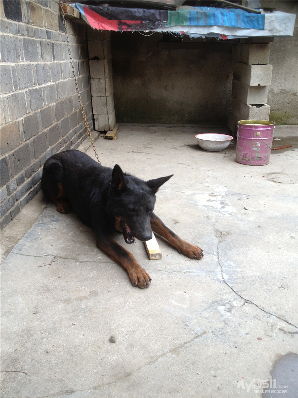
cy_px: 199
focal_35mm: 35
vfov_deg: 52.6
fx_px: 402
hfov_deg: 40.7
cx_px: 149
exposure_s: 1/120
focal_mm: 4.28
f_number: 2.4
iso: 50
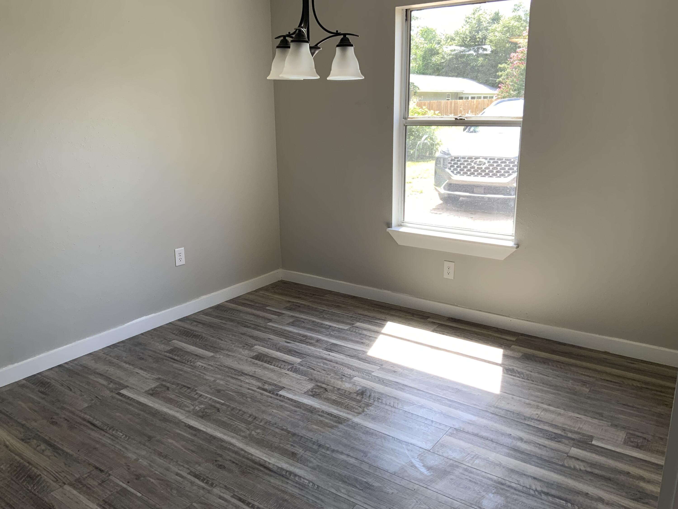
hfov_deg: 61.7
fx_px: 568
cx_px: 339
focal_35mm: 29
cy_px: 254
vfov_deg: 48.2
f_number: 1.8
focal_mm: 3
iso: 25
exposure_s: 1/120
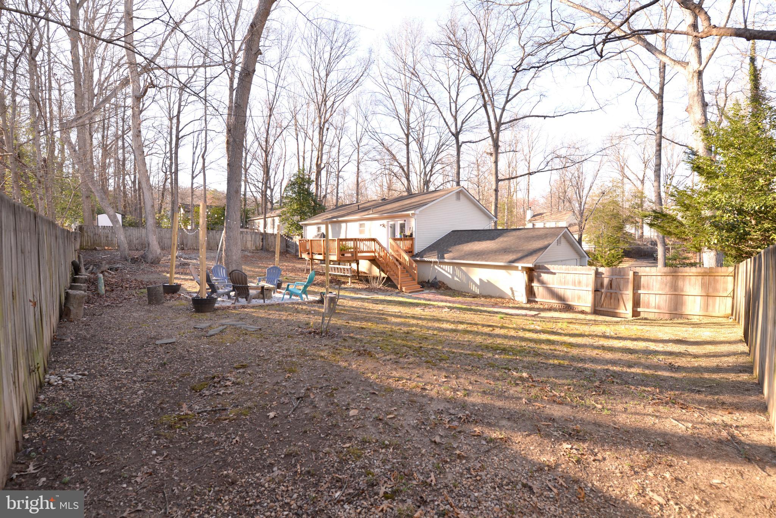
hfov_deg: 104.2
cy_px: 259
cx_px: 388
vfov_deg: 81.3
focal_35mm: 14
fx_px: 302
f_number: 6.3
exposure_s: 1/160
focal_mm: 14
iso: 200
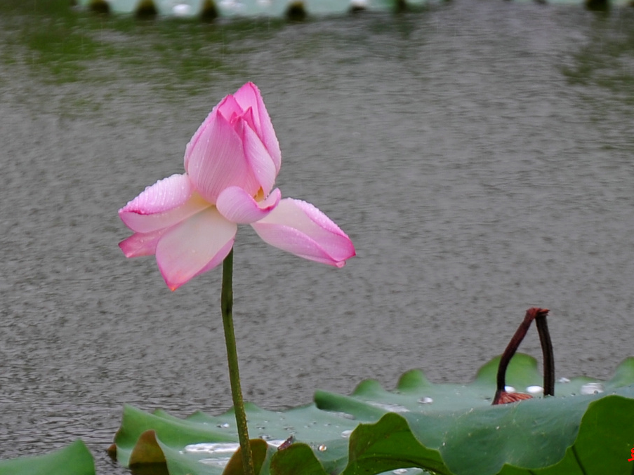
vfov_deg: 4.5
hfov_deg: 6.1
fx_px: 5988
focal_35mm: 327
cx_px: 353
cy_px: 237
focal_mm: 300
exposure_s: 1/320
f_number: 5.6
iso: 200
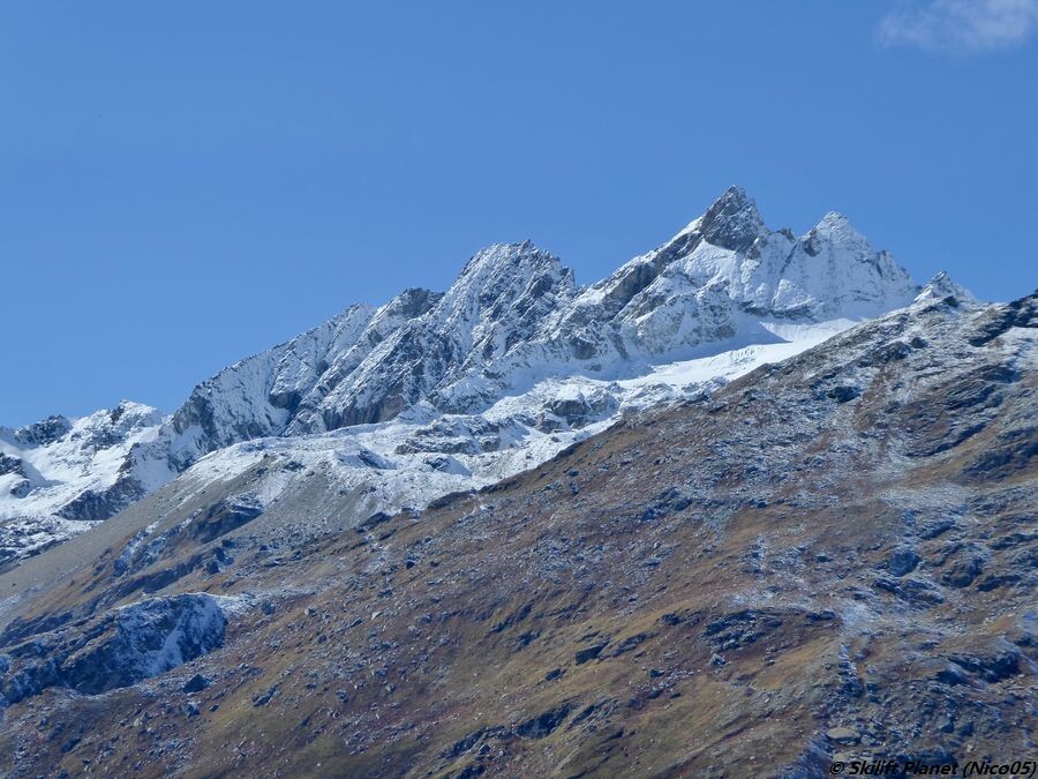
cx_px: 519
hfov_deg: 16.8
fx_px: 3508
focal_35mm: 117
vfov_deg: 12.7
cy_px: 390
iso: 160
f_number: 5.6
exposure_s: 1/800
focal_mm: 19
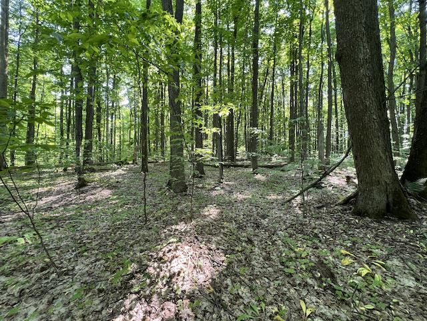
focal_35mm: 13
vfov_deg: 89.9
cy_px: 160
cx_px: 214
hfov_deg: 106.2
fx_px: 160
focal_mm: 1.57
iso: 100
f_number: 1.8
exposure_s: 1/99
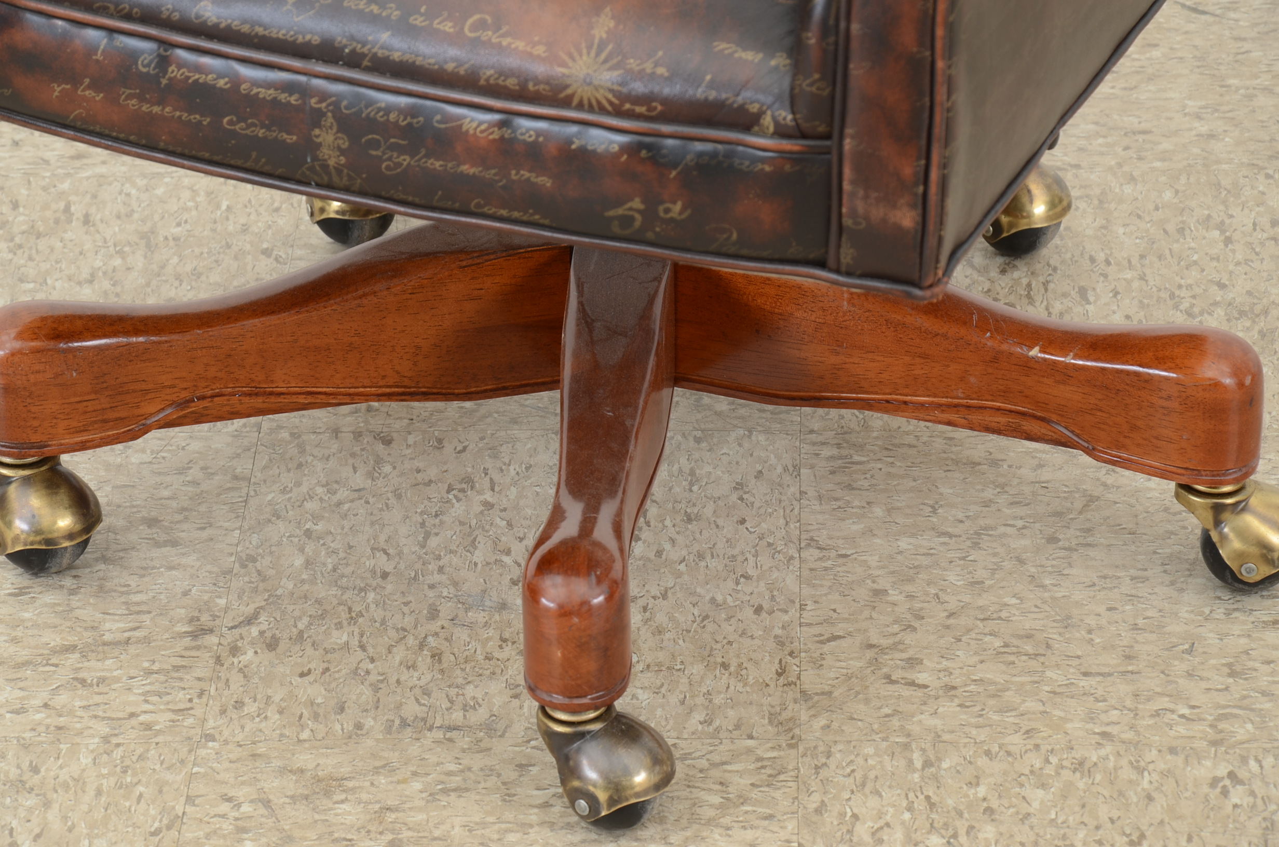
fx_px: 5212
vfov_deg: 9.3
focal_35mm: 147
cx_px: 640
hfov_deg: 14.0
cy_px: 424
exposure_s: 1/80
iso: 125
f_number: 9
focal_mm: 98
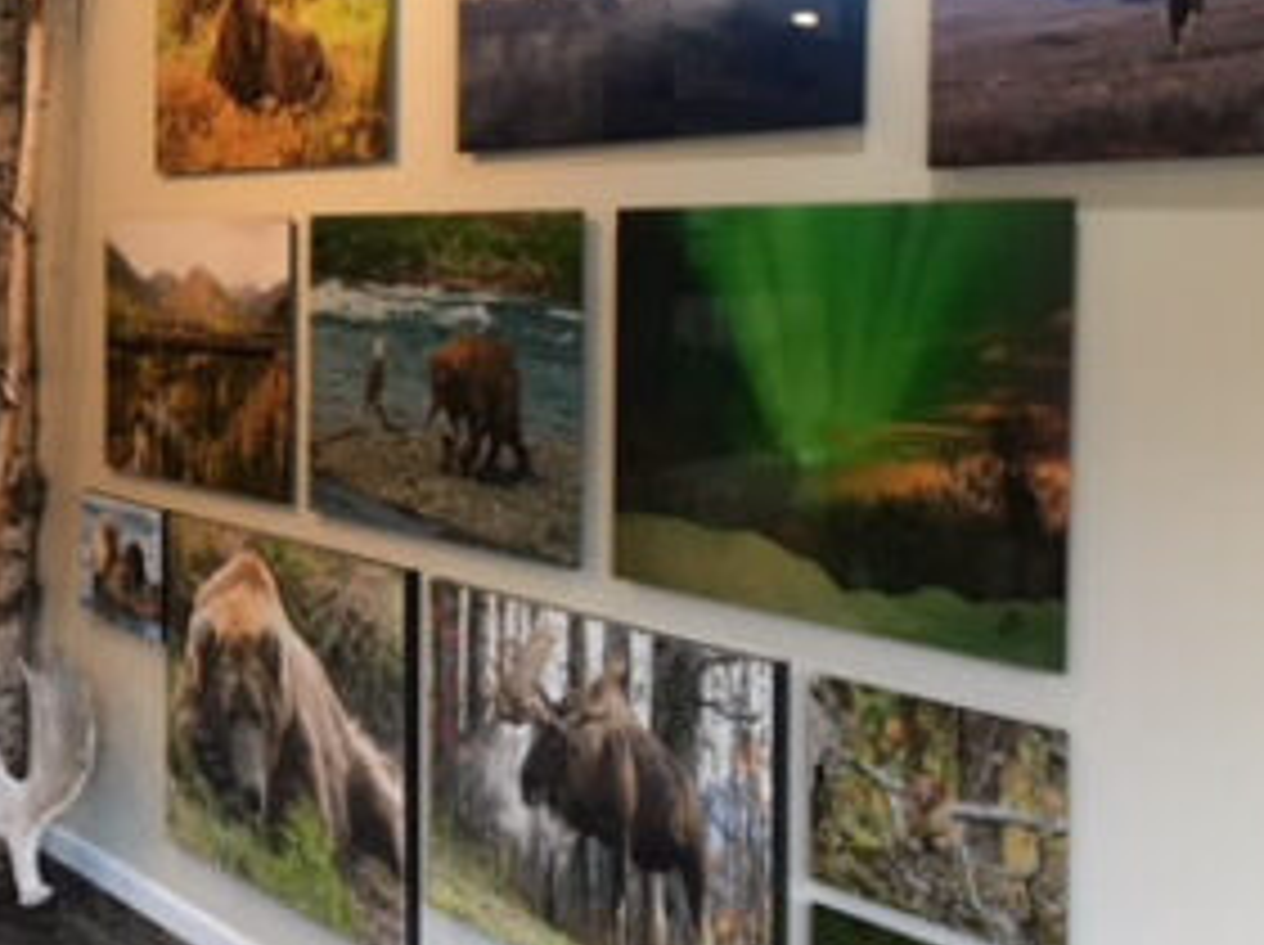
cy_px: 302
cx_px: 81
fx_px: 2261
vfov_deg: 23.5
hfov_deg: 29.7
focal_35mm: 62
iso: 64
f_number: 2.2
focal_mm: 4.15
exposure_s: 1/30
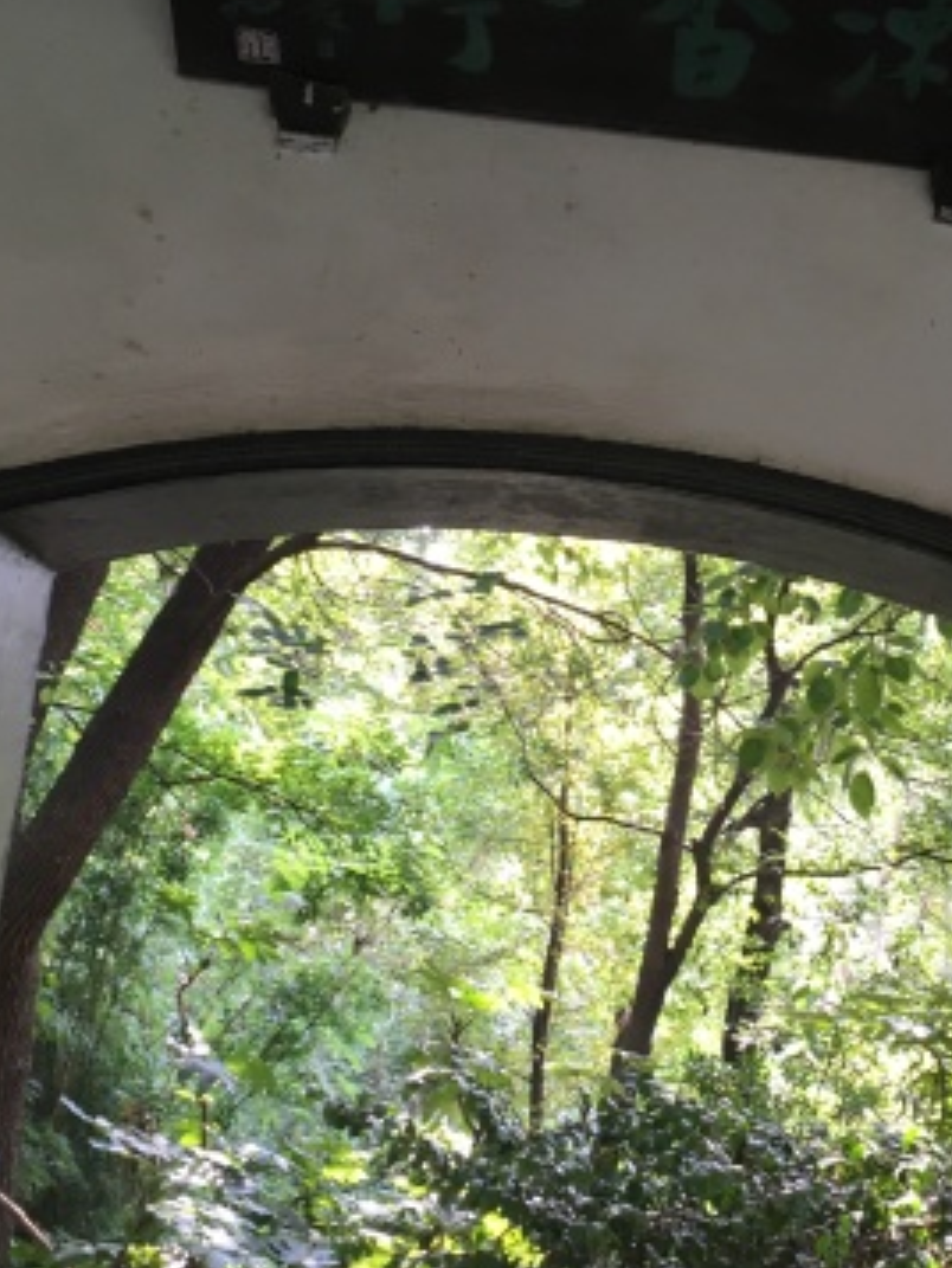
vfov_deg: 36.8
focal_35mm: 52
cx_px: 693
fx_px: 1906
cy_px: 568
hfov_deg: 27.7
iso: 40
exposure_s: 1/33
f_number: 2.2
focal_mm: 4.15
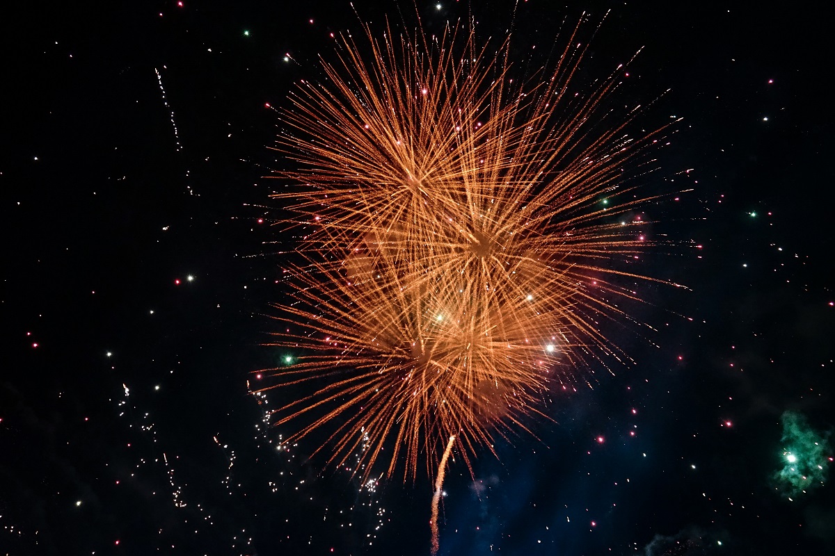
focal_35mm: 43
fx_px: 997
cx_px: 418
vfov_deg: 31.2
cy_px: 278
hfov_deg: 45.4
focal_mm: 43
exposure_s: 1/60
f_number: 4.5
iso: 4000
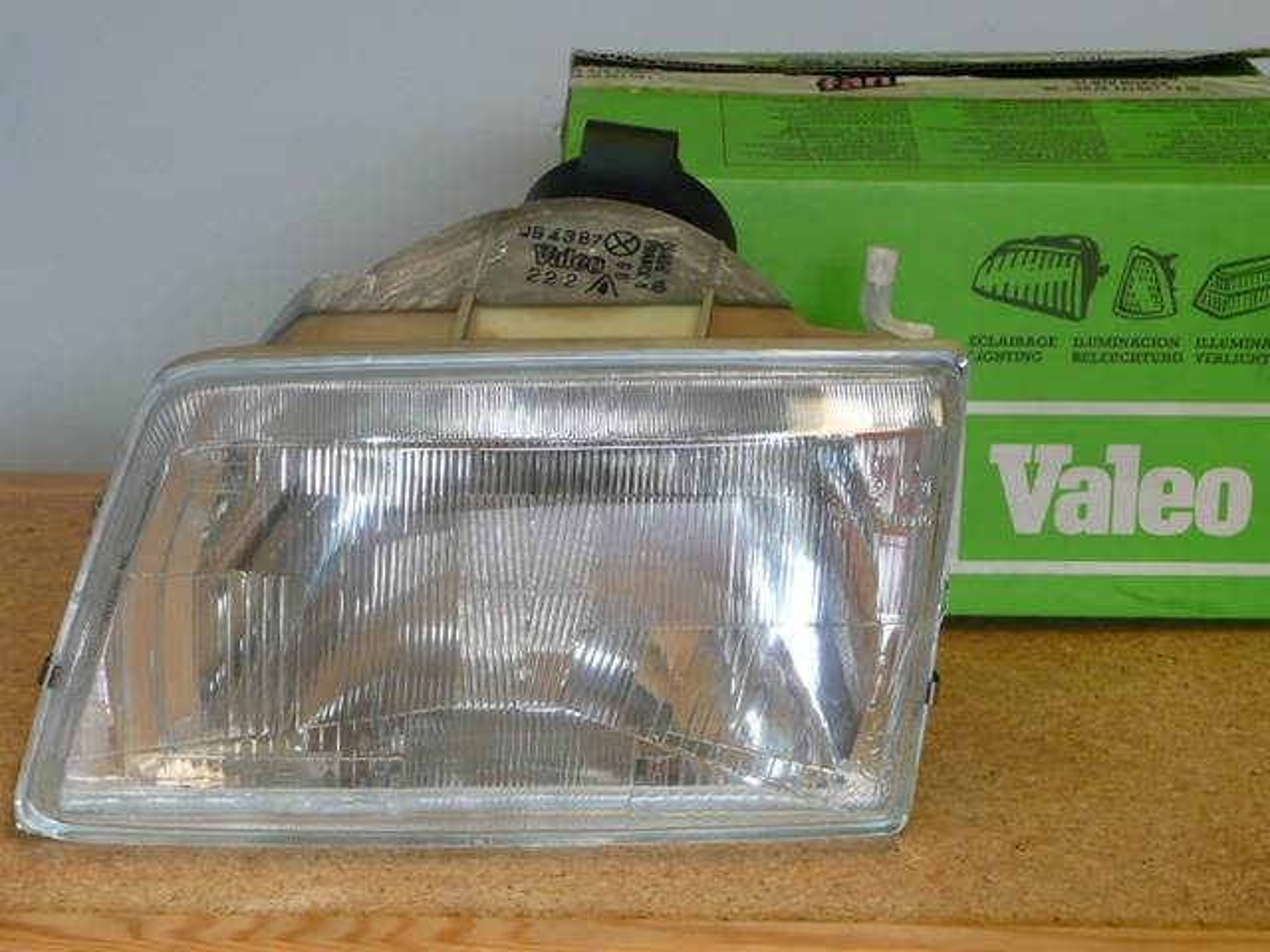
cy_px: 476
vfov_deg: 19.4
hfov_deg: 25.7
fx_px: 2788
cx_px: 635
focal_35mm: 76
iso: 200
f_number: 4.3
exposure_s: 1/30
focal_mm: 9.1
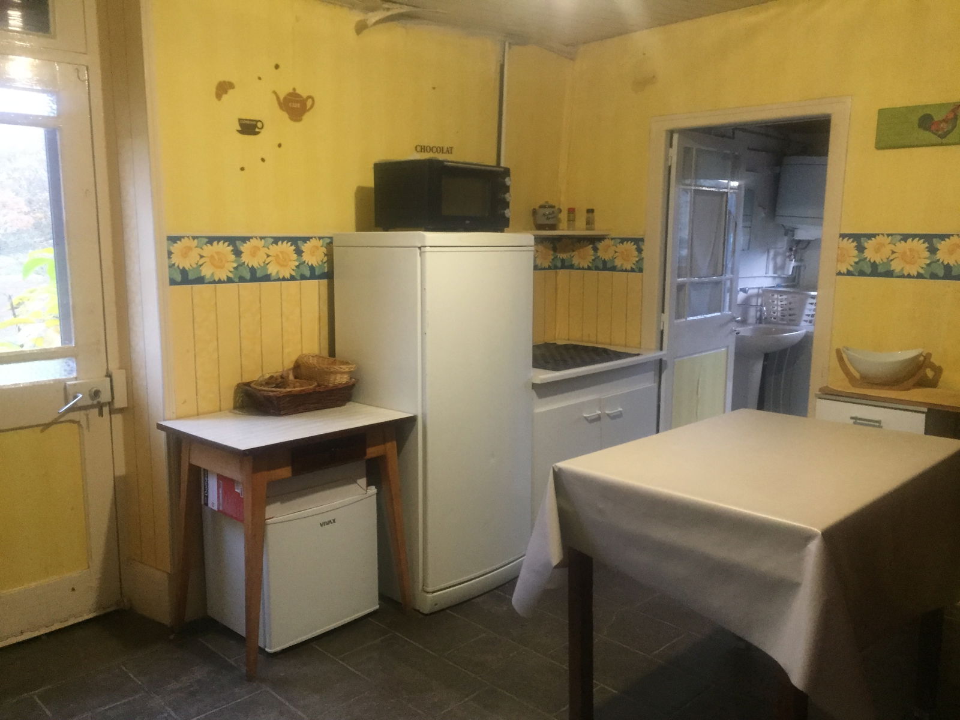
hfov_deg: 61.7
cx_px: 480
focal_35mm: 29
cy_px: 360
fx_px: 804
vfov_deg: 48.2
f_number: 2.2
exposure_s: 1/25
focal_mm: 4.15
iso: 250
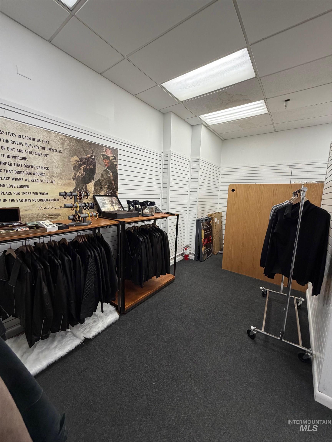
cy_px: 221
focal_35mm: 14
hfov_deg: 85.7
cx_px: 166
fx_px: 179
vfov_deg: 102.1
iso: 200
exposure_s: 1/120
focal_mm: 2.22
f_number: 2.2
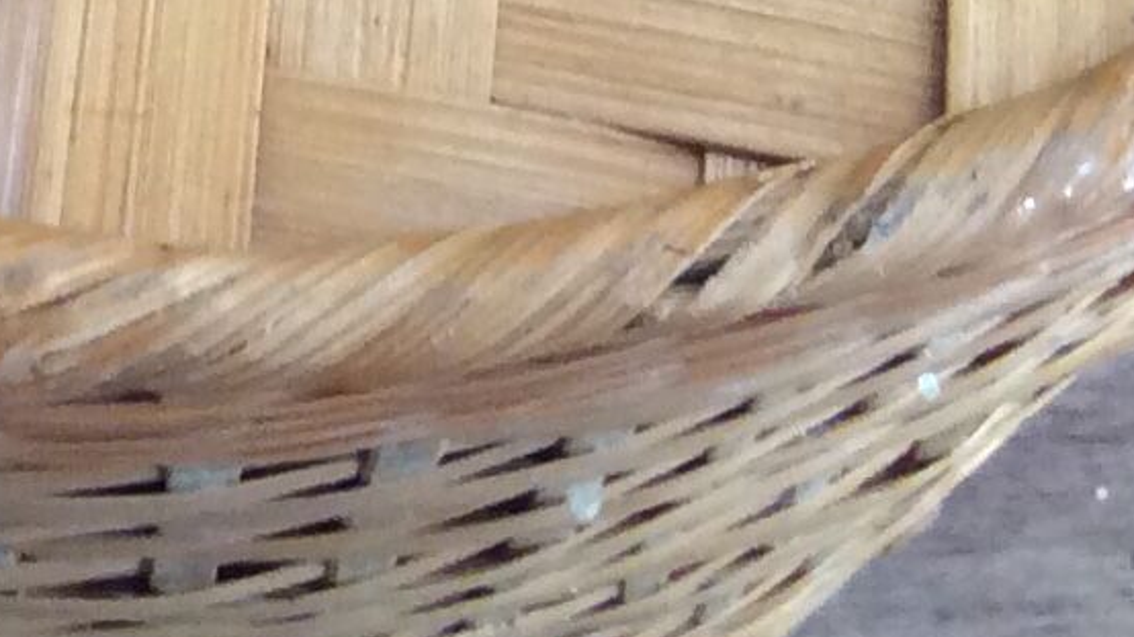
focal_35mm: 163
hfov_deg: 13.0
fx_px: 4899
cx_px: -29
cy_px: -1217
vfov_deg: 6.8
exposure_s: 1/25
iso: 80
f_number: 2.4
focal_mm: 3.3
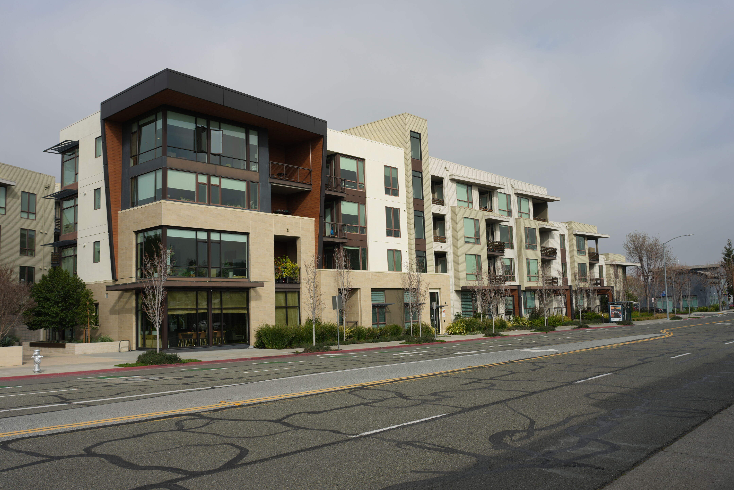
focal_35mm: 31
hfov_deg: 60.3
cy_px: 245
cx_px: 367
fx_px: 632
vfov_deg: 42.3
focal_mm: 31
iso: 100
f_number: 7.1
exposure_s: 1/500
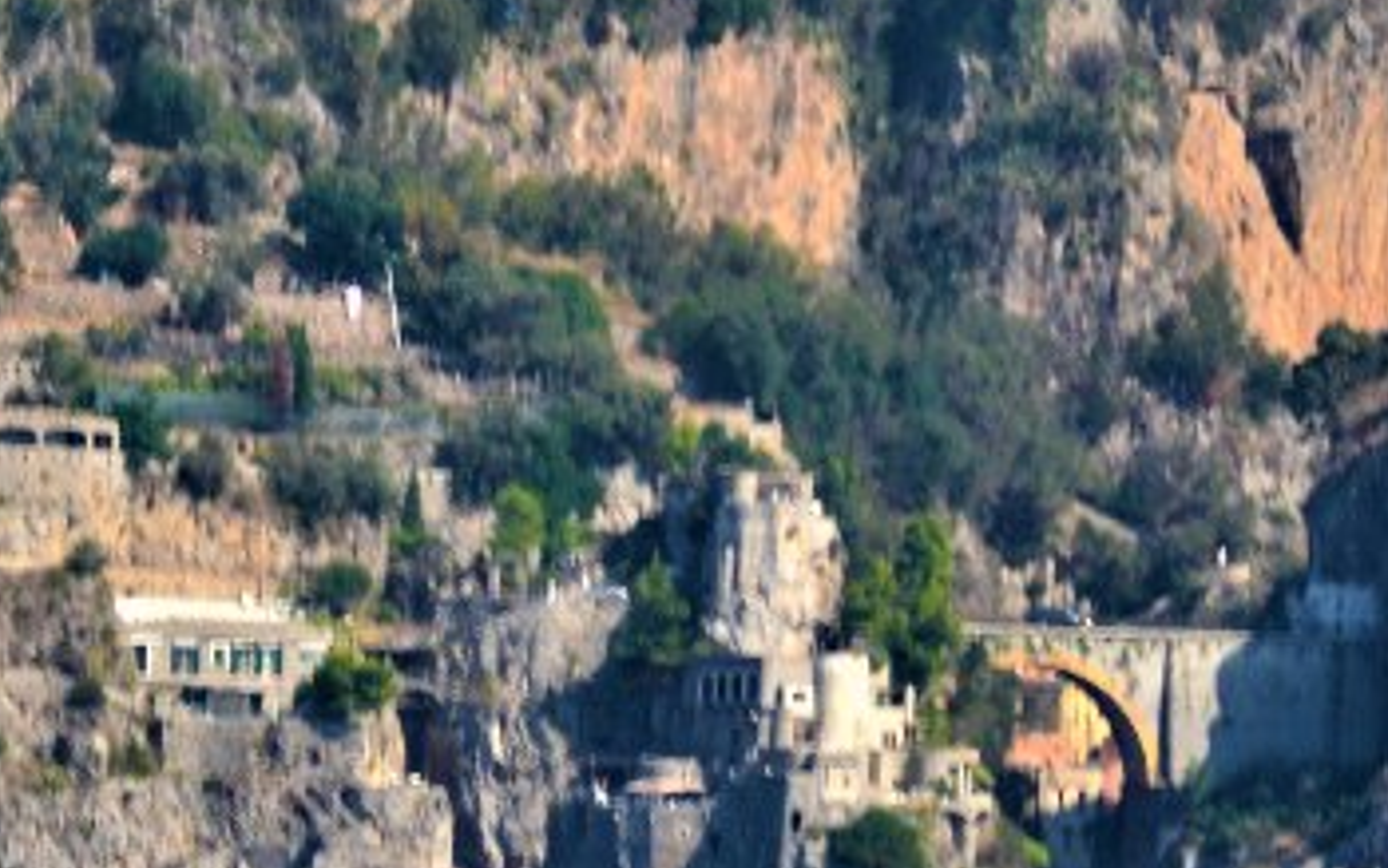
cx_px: 825
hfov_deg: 5.7
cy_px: 618
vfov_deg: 3.6
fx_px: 13855
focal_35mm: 366
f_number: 11
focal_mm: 105
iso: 200
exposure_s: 1/125
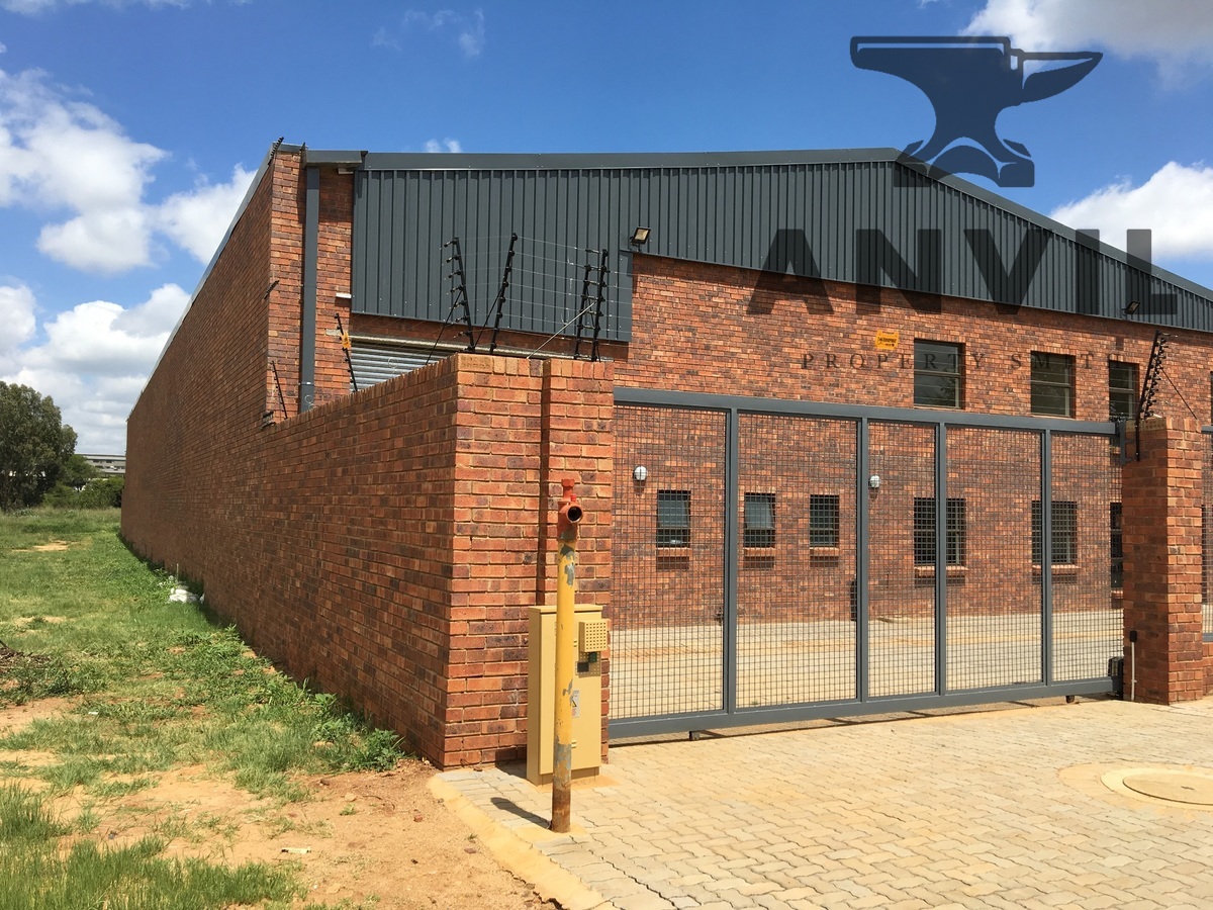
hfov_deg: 61.7
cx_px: 606
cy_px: 455
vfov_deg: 48.2
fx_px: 1016
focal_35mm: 29
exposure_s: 1/2024
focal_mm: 4.15
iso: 25
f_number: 2.2
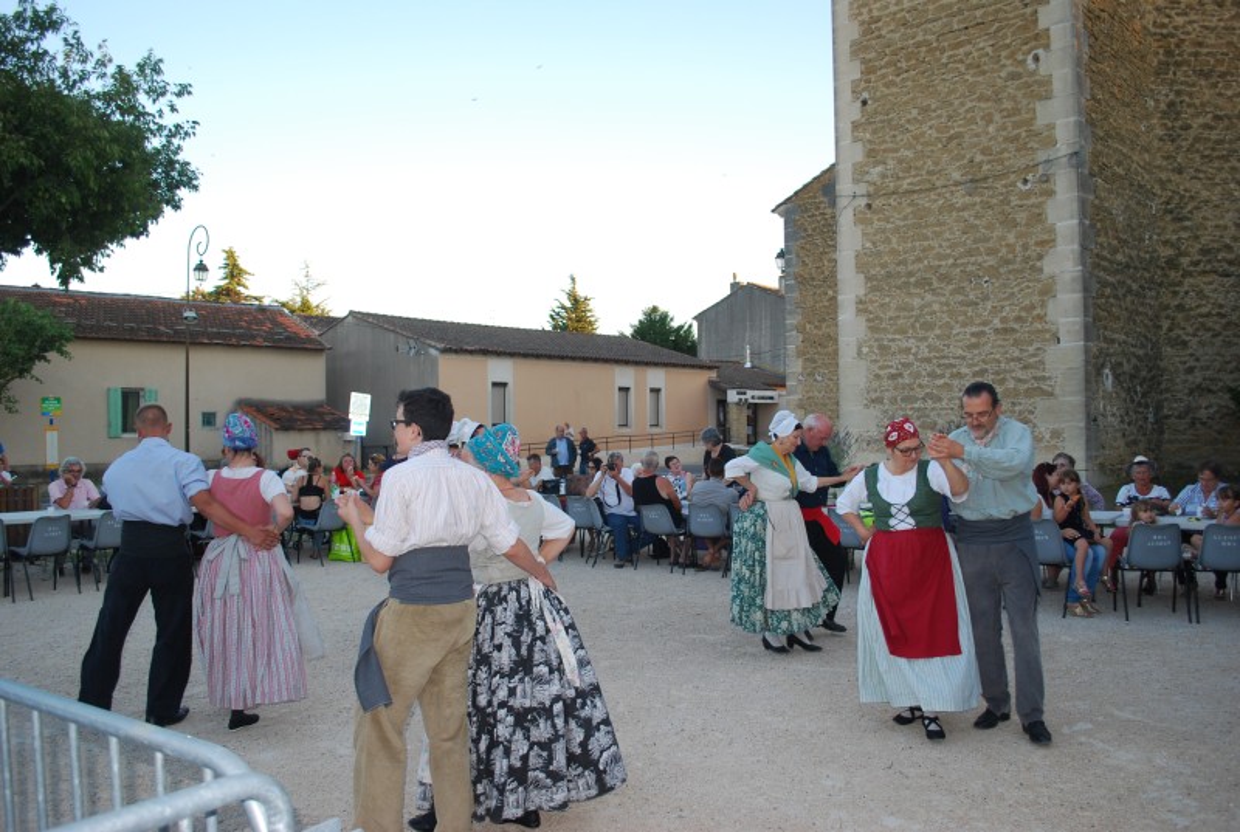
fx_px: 932
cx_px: 620
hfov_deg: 67.3
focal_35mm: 27
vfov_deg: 48.1
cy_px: 416
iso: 200
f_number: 3.5
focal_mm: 18
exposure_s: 1/125
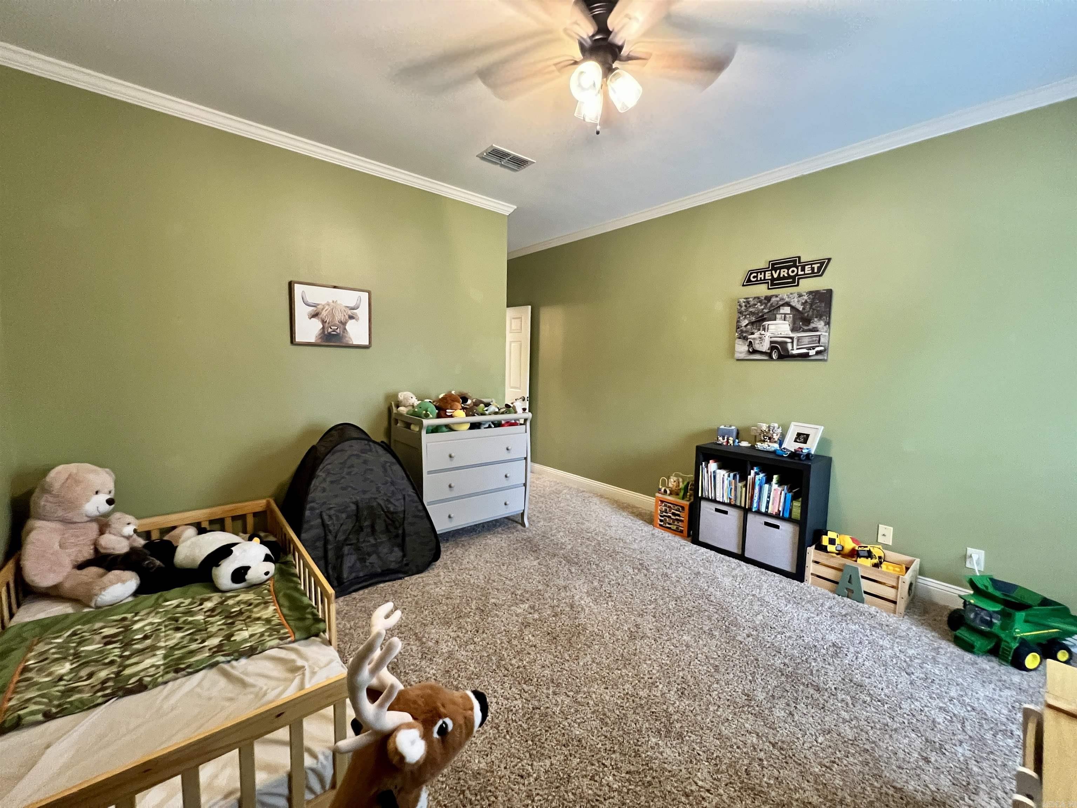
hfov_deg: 106.2
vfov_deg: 89.9
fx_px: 404
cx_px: 538
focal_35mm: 13
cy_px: 404
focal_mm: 1.57
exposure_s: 1/60
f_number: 1.8
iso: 640
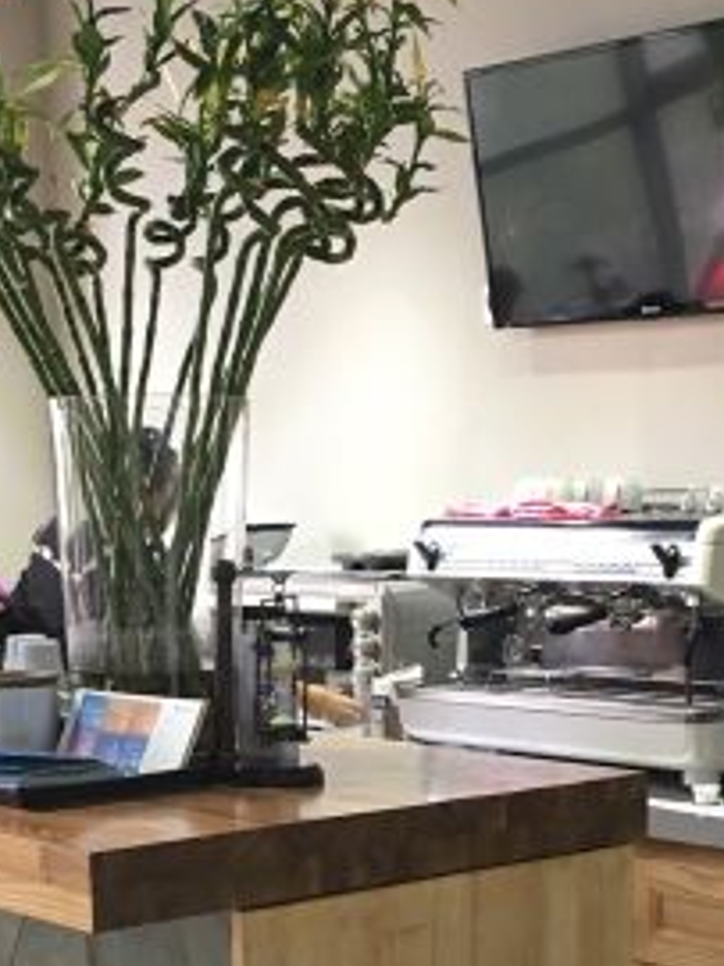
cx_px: 337
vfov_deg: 25.5
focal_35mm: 75
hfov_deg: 19.6
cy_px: 798
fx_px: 2093
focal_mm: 4.15
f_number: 2.2
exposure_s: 1/17
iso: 80
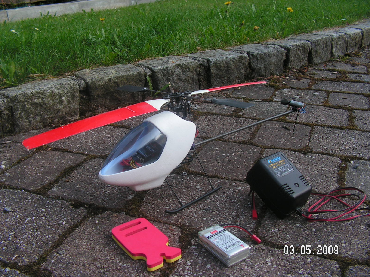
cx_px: 185
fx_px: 385
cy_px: 138
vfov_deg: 39.7
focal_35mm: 36
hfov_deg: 51.4
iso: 64
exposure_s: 1/320
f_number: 3.2
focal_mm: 6
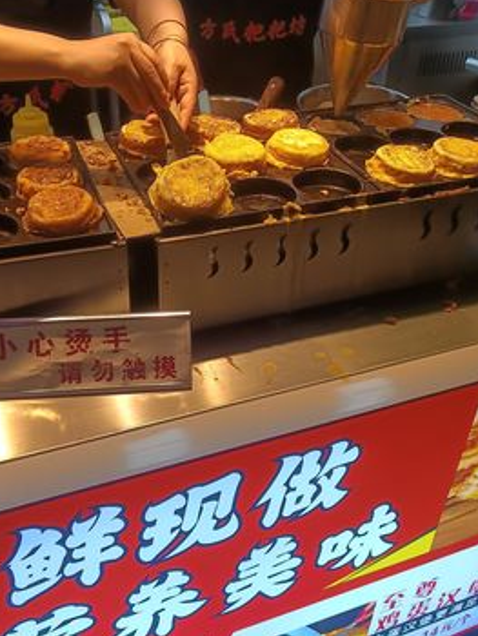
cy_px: 311
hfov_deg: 39.6
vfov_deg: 51.3
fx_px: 662
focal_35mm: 36
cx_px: 202
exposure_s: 1/909
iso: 581
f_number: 1.9
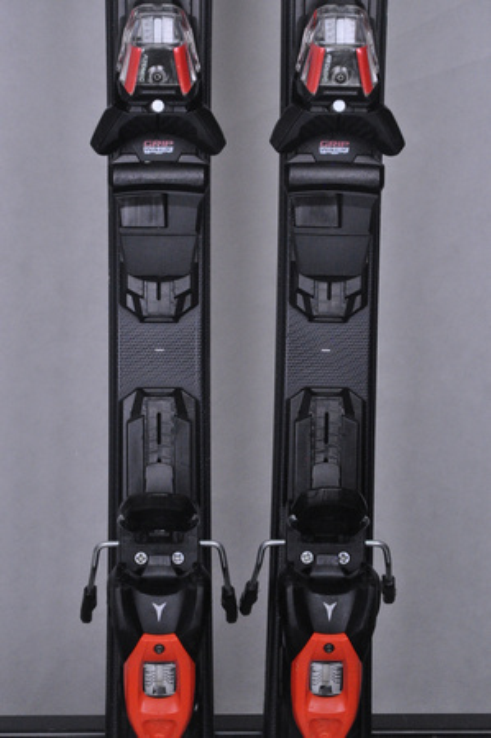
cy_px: 369
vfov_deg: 17.1
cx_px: 246
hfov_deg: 11.4
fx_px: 2460
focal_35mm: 120
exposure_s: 1/125
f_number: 9.5
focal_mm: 80
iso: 3200
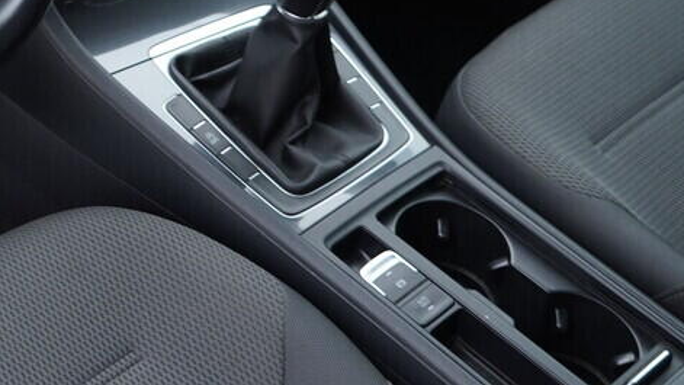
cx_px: 22
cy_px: -47
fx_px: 1487
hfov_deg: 24.8
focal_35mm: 82
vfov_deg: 14.4
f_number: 2.8
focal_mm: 24
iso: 200
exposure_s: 1/40
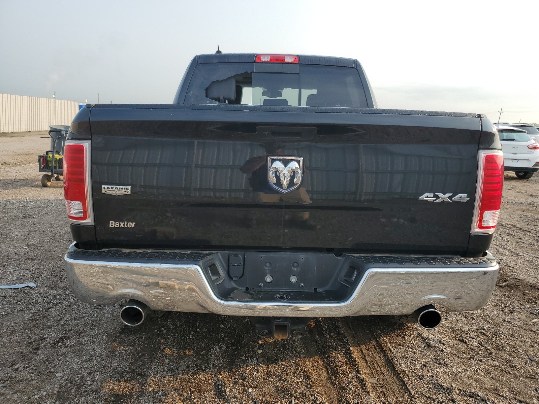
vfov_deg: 53.1
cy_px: 202
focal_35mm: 26
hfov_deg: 67.3
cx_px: 270
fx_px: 405
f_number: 1.5
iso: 50
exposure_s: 1/1250
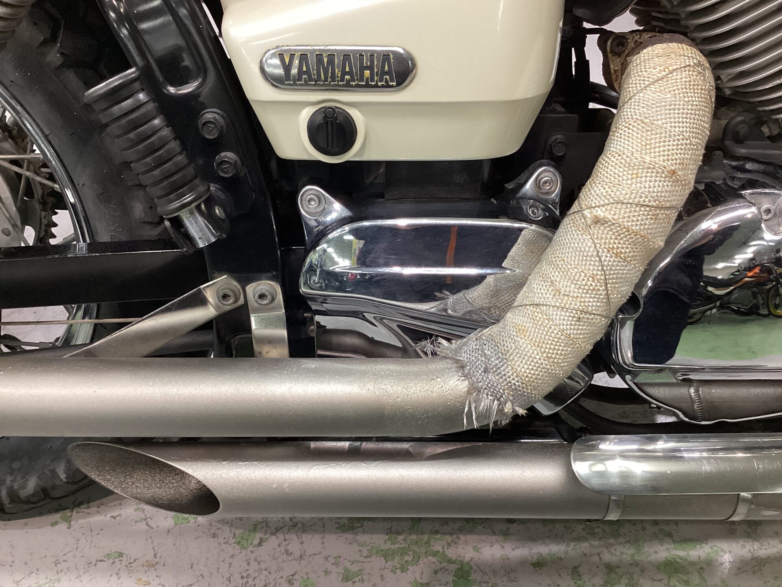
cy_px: 294
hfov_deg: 58.4
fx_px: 700
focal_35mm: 31
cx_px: 391
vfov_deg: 45.4
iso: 200
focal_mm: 3.3
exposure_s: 1/60
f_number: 2.4
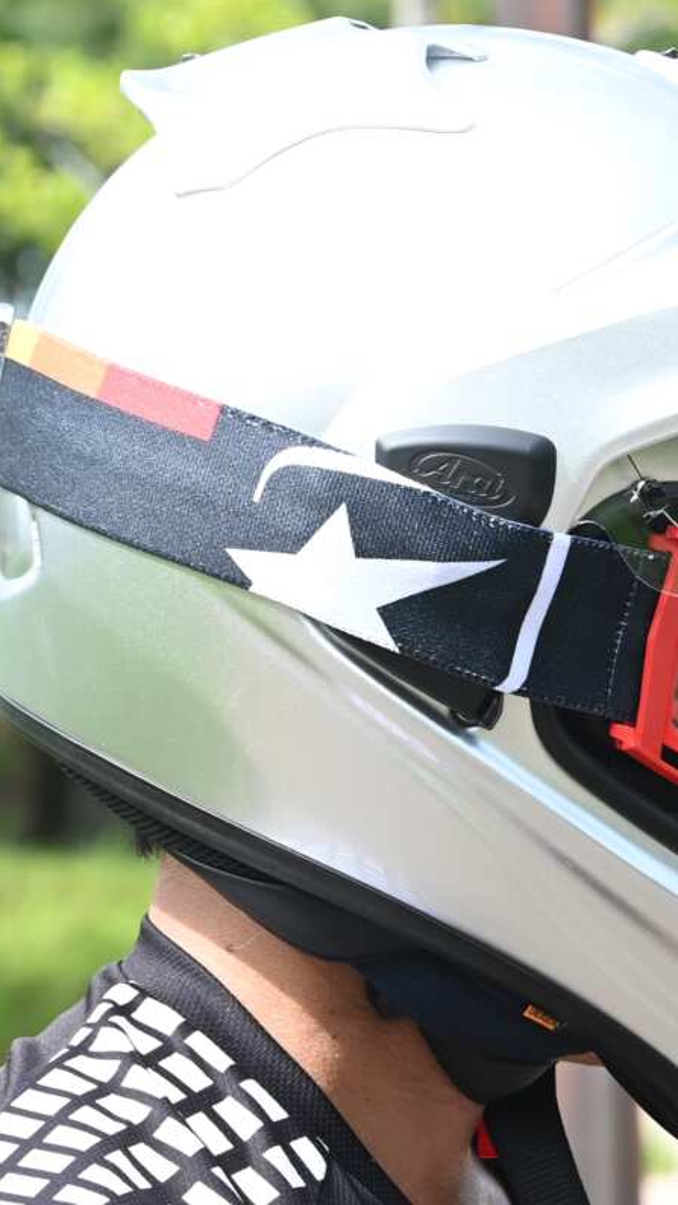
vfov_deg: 13.0
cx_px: 593
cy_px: 600
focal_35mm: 166
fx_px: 5307
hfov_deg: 7.3
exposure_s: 1/160
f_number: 7.1
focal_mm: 70
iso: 200
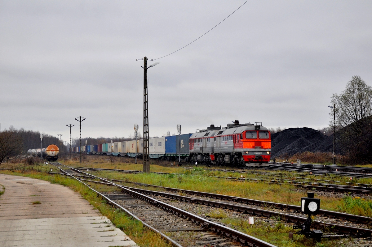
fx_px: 806
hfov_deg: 26.0
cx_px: 186
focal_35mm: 78
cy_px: 124
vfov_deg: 17.5
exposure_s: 1/250
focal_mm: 52
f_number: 6.3
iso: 400
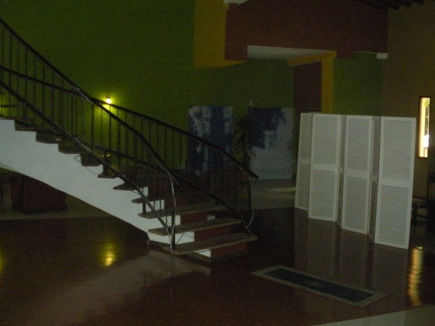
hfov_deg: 43.8
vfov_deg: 33.6
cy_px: 153
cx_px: 240
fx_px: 540
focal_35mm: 43
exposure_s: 1/60
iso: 800
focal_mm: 6.3
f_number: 3.5
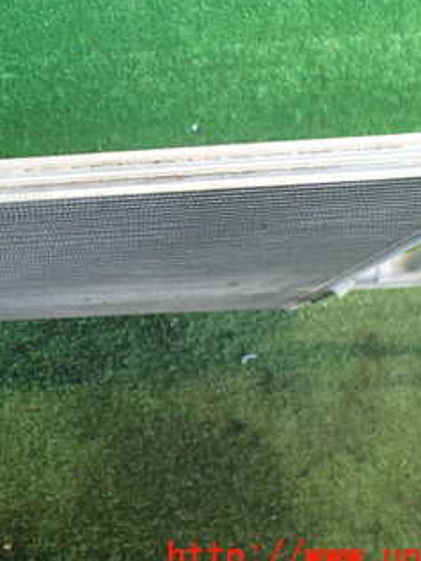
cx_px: 36
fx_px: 924
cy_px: 181
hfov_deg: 24.8
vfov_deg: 33.4
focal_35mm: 57
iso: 800
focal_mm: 5.4
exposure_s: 1/100
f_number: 2.3
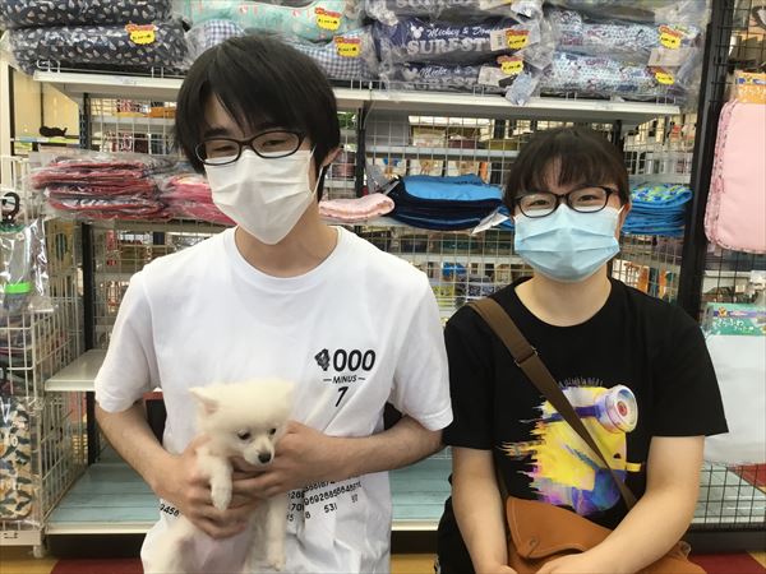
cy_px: 287
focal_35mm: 31
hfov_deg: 58.4
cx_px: 383
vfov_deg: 45.4
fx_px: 686
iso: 25
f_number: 2.4
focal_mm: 3.3
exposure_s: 1/30
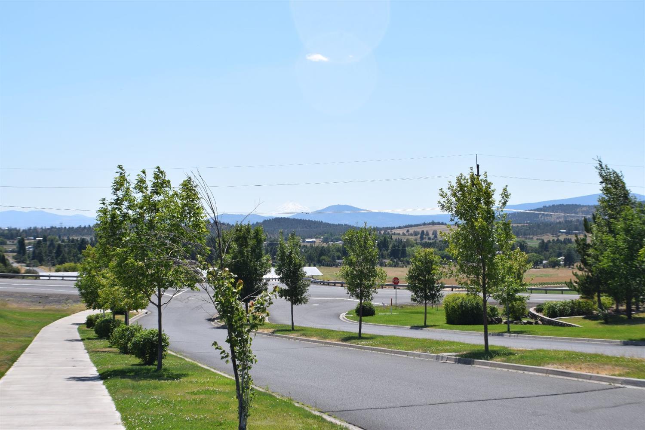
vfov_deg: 19.7
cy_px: 215
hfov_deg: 29.2
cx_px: 322
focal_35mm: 69
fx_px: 1236
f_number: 10
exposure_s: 1/400
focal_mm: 46
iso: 200
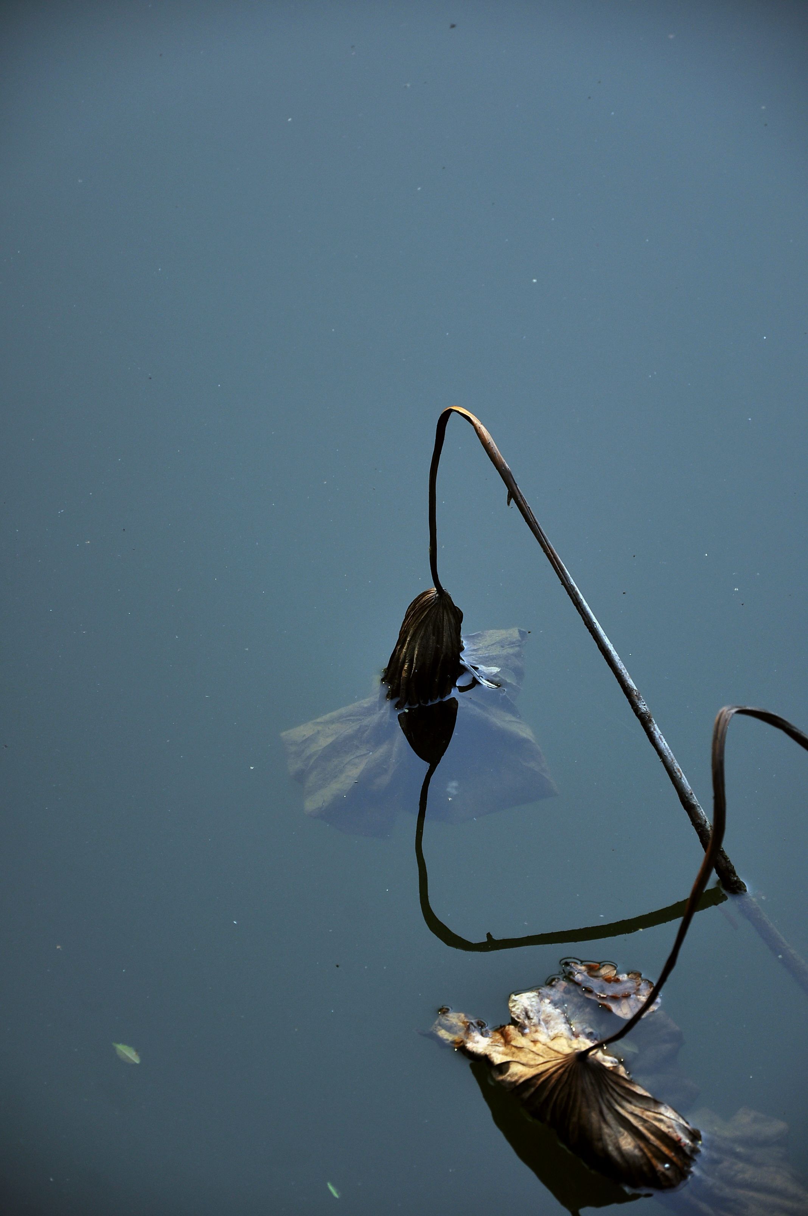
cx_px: 404
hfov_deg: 9.3
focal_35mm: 147
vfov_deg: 14.0
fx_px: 4961
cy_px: 608
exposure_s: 1/160
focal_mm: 98
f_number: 5.6
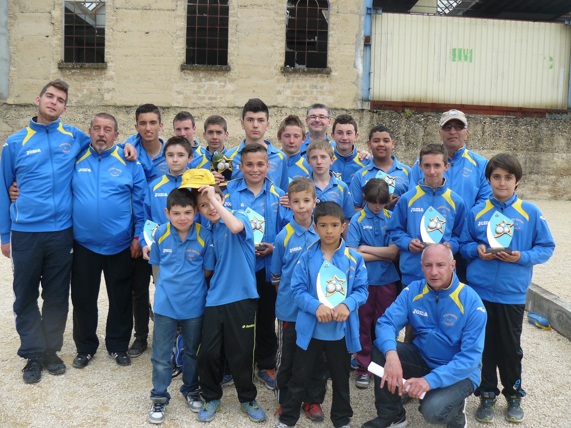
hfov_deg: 51.4
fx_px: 594
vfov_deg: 39.7
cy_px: 214
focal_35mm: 36
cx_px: 286
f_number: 2.8
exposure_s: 1/100
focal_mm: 6
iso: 100
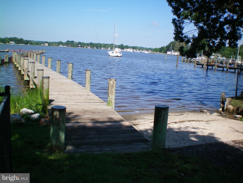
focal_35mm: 38
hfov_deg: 49.0
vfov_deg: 37.7
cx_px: 122
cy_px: 92
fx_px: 267
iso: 64
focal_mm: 6.3
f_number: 4.6
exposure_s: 1/400
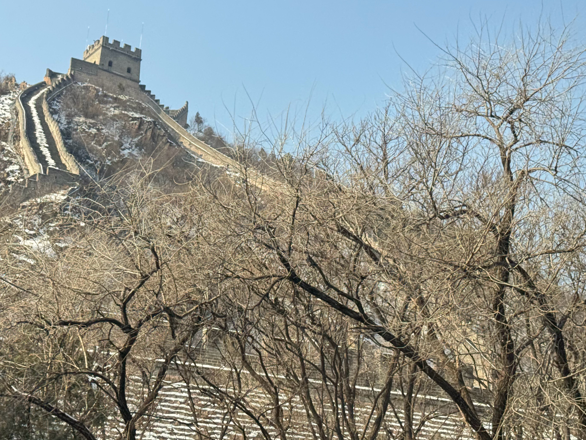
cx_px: 259
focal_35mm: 70
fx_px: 1185
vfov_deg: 21.0
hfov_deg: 27.8
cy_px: 191
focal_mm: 6.76
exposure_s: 1/374
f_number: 1.78
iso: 64
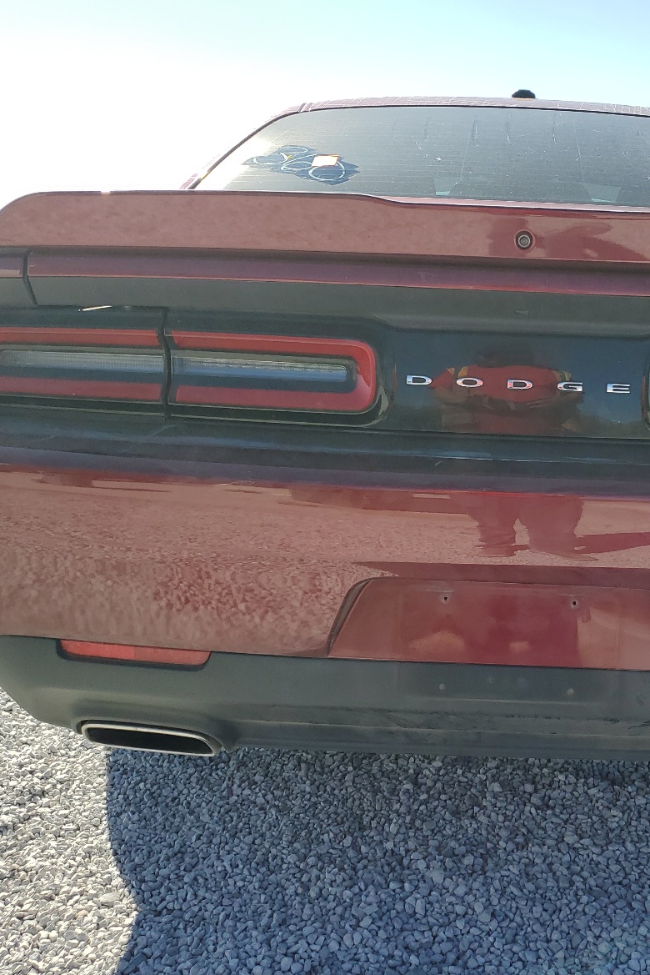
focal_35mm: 37
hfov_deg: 34.9
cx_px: 518
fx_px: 1001
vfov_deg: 51.9
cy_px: 480
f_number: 1.5
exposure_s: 1/2000
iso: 50
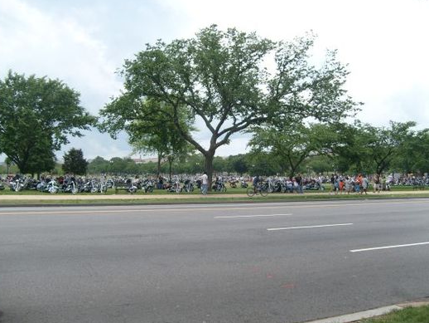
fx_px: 446
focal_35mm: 36
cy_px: 162
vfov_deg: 39.7
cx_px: 209
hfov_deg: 51.3
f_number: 7.1
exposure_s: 1/250
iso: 80
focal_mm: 5.8
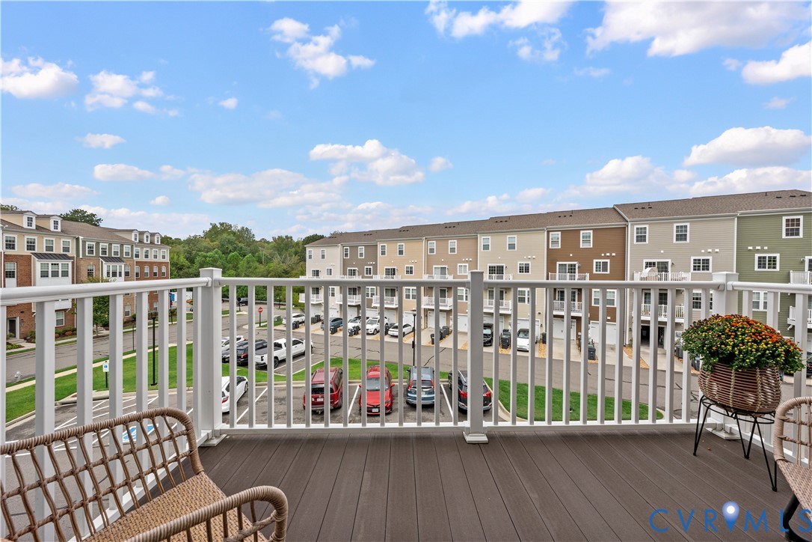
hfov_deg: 112.6
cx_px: 406
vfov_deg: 90.0
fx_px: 271
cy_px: 271
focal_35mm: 12
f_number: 9
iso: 1250
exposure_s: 1/320
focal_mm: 12
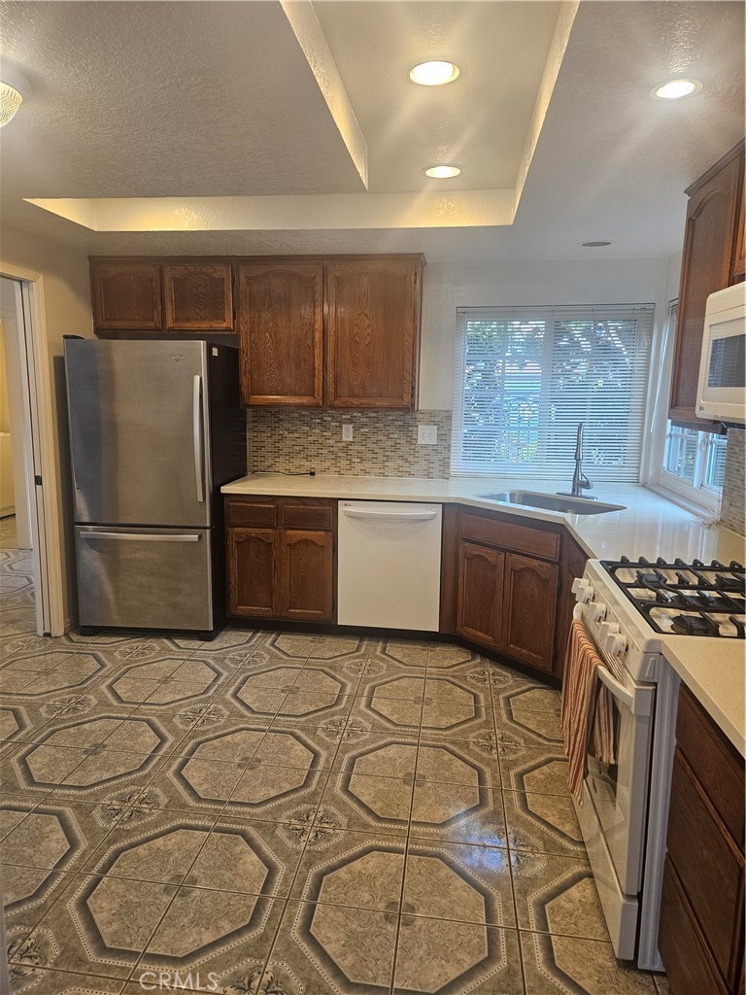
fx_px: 661
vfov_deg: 73.9
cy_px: 498
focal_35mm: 23
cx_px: 373
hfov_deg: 58.9
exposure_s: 1/120
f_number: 1.8
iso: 160
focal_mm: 5.4
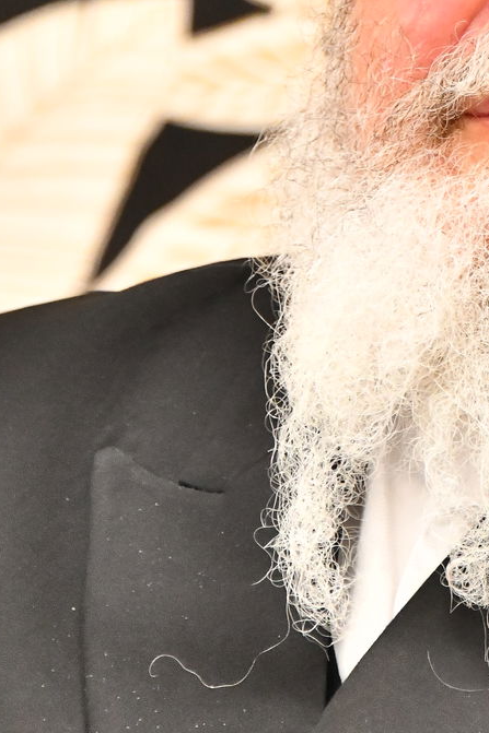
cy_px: 36
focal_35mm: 657
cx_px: 510
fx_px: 13392
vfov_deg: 3.1
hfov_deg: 2.1
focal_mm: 210
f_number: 5.6
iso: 5000
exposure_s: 1/100
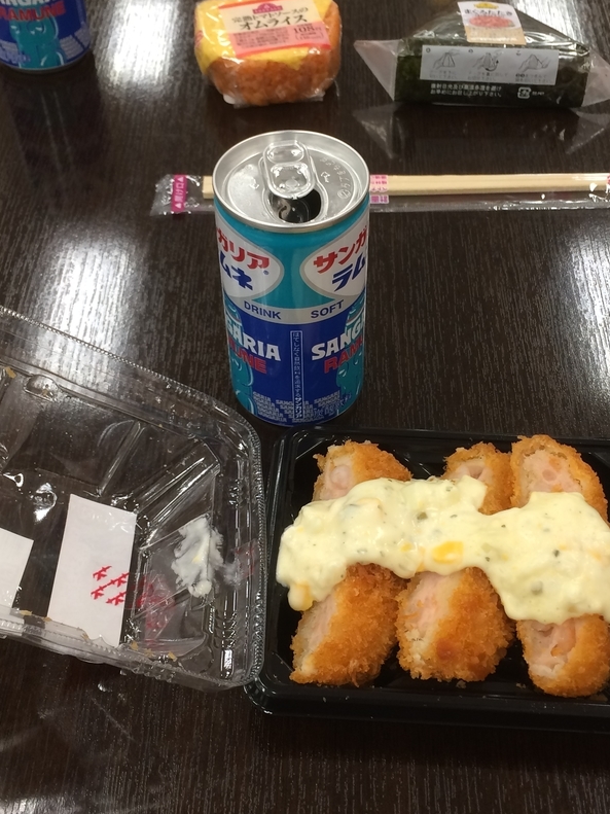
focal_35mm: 44
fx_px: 1034
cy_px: 383
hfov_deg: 32.8
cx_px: 352
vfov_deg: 42.9
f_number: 2.2
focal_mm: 4.15
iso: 50
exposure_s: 1/30
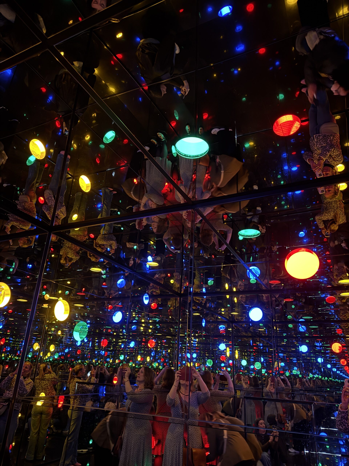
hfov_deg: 56.8
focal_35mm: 24
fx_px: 323
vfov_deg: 71.6
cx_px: 174
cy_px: 233
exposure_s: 1/9
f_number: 1.78
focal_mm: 6.76
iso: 2000
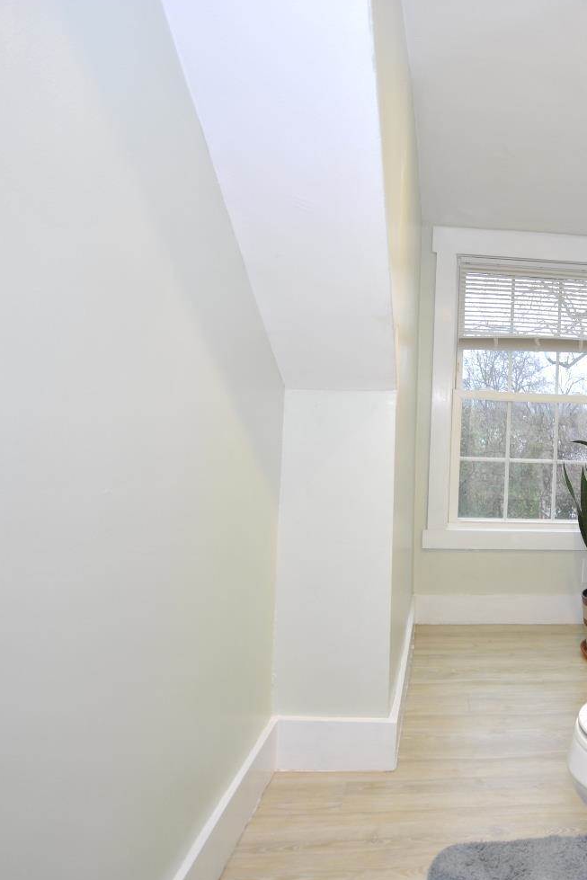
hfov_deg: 50.5
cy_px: 443
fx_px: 562
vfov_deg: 76.1
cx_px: 499
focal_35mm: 23
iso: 200
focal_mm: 10
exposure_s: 1/30
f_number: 4
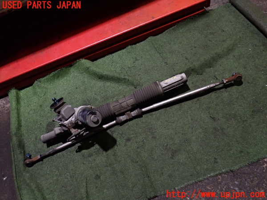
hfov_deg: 60.0
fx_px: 231
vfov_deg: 46.8
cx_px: 134
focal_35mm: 30
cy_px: 100
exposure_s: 1/30
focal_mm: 5.4
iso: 400
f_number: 2.3
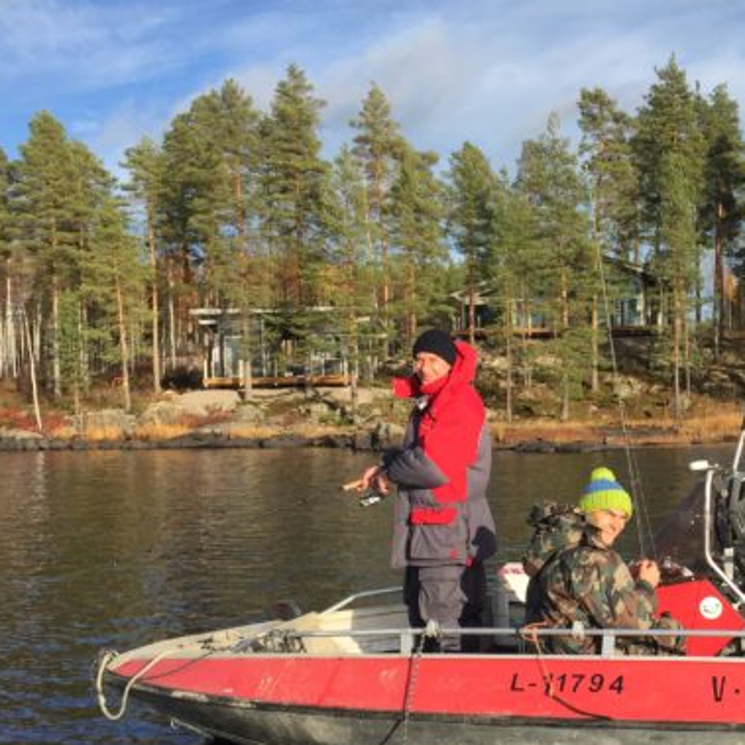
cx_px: 639
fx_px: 1266
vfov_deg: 32.7
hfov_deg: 31.6
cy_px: 456
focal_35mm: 52
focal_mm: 4.15
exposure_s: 1/1236
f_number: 2.2
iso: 32
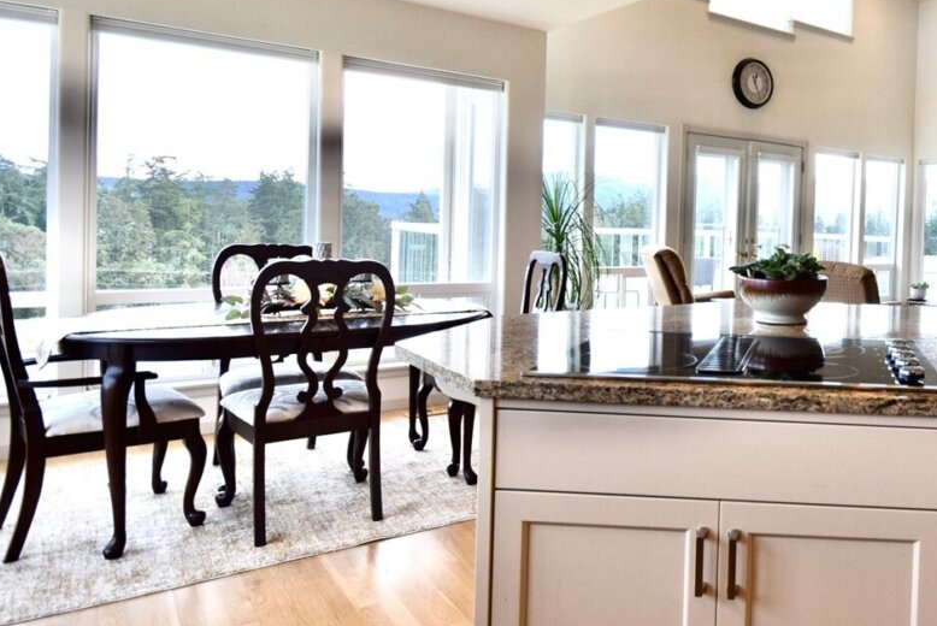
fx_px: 703
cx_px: 805
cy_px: 228
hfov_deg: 59.5
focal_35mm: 27
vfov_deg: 47.5
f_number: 6.3
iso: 400
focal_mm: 10
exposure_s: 1/160
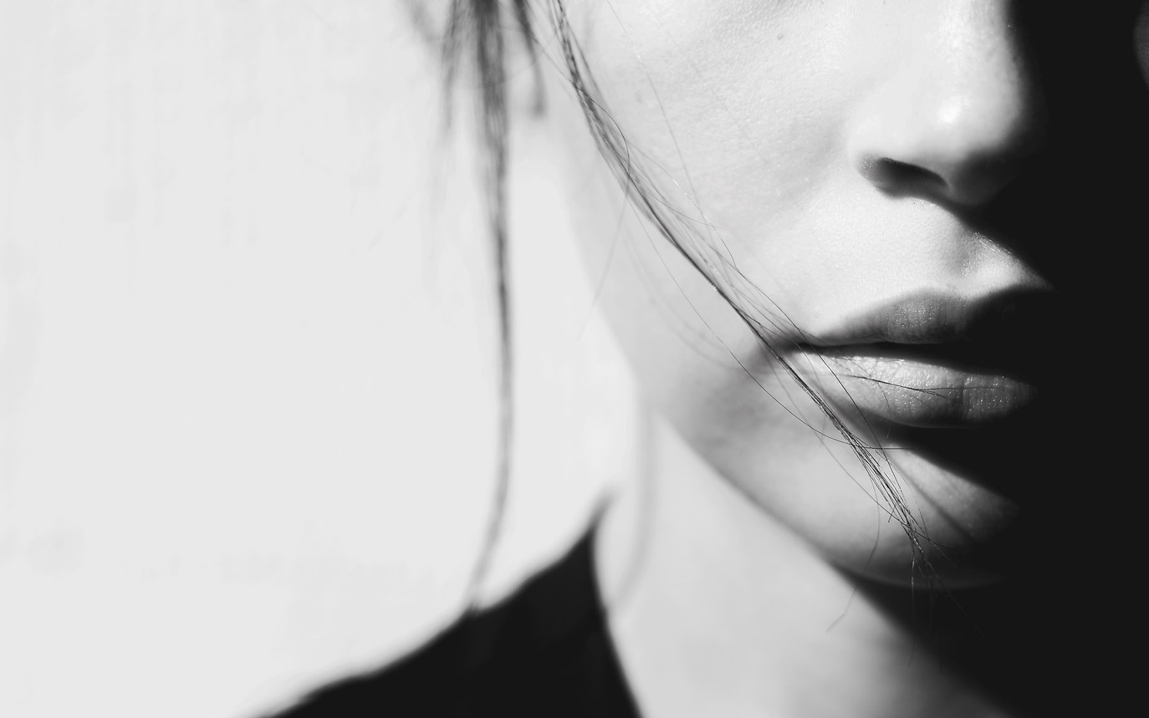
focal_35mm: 89
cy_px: 428
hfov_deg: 23.3
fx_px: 2787
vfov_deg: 14.7
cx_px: 613
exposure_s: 1/2000
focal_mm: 50
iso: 200
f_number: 2.8
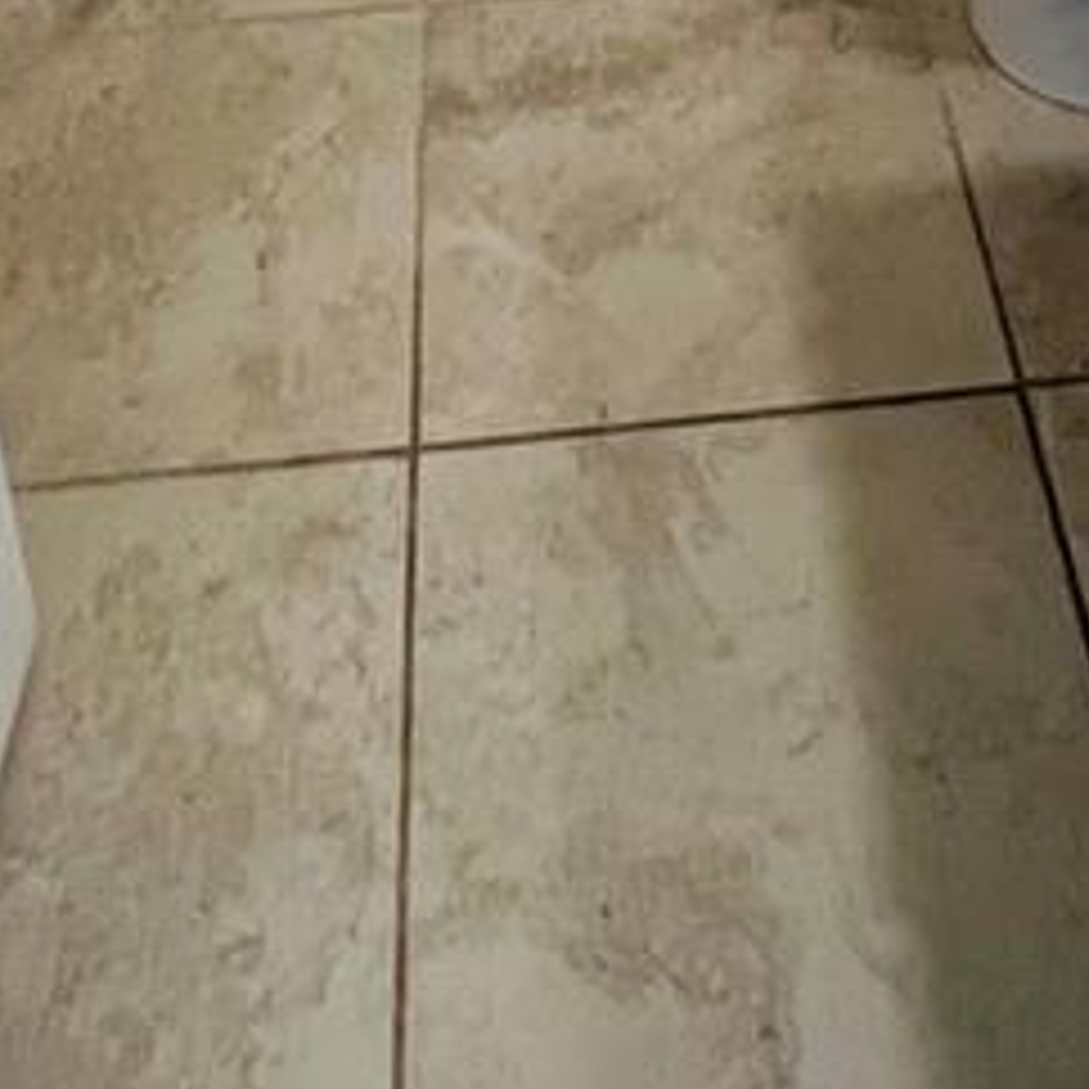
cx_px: 616
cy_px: -882
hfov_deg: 30.0
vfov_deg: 20.7
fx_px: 2029
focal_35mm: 57
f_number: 1.8
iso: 125
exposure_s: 1/60
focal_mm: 1.57
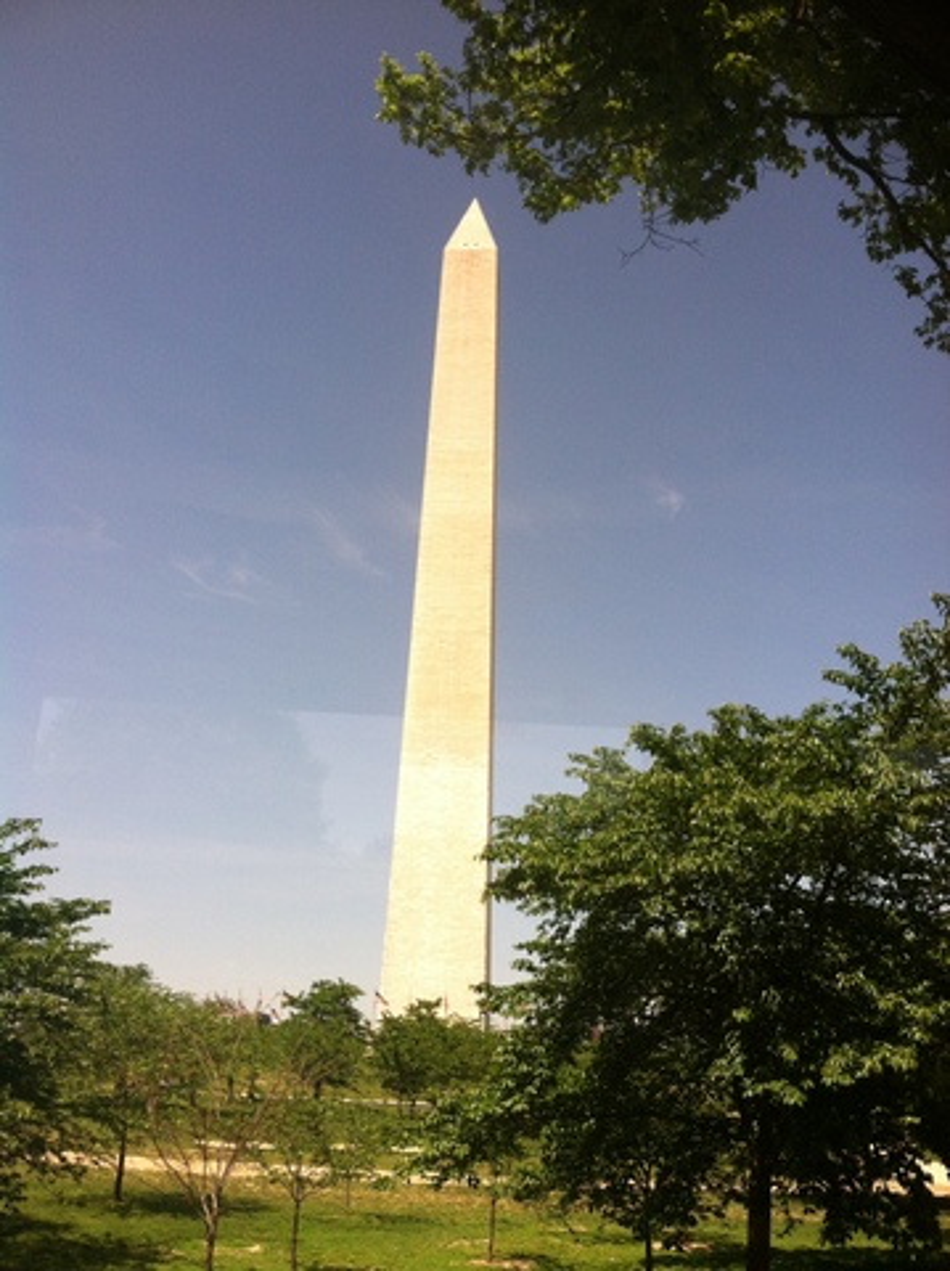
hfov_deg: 40.6
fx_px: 1283
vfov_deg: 52.7
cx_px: 475
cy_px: 636
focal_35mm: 35
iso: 80
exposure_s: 1/400
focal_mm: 3.85
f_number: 2.8
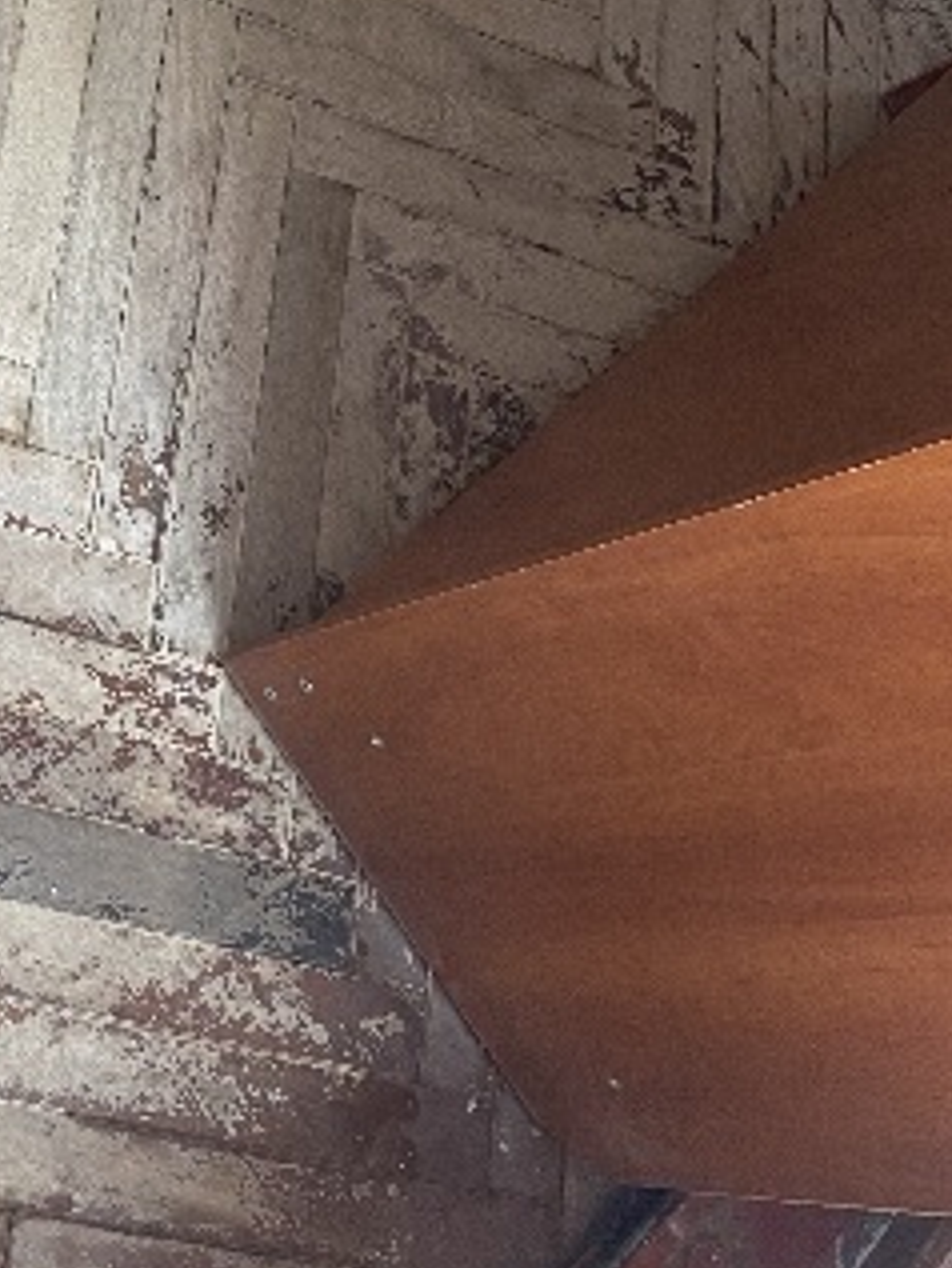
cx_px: 0
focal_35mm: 59
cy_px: 204
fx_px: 2162
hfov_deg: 23.8
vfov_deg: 31.6
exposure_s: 1/60
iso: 500
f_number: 1.8
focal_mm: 4.25
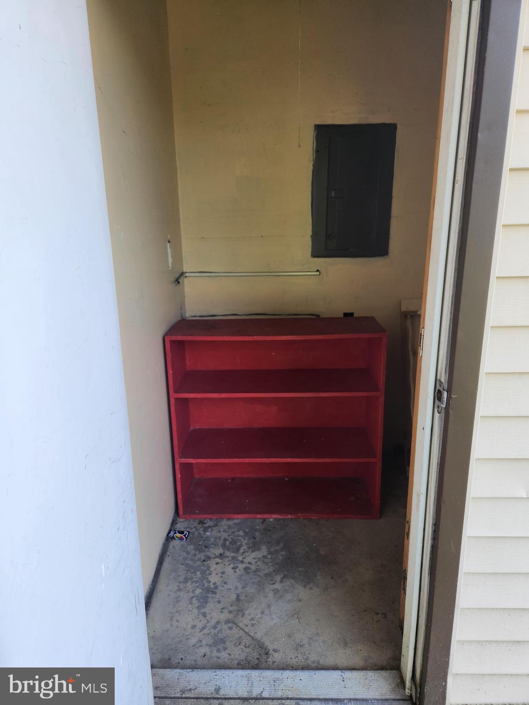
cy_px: 352
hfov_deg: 58.9
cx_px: 264
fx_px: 469
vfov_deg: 73.9
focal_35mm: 23
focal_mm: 5.4
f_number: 1.8
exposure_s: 1/180
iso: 40
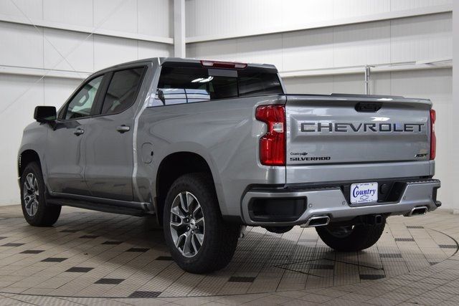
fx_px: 689
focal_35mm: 54
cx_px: 230
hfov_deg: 36.9
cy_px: 153
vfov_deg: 25.1
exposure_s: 1/60
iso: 1600
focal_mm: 36
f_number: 7.1
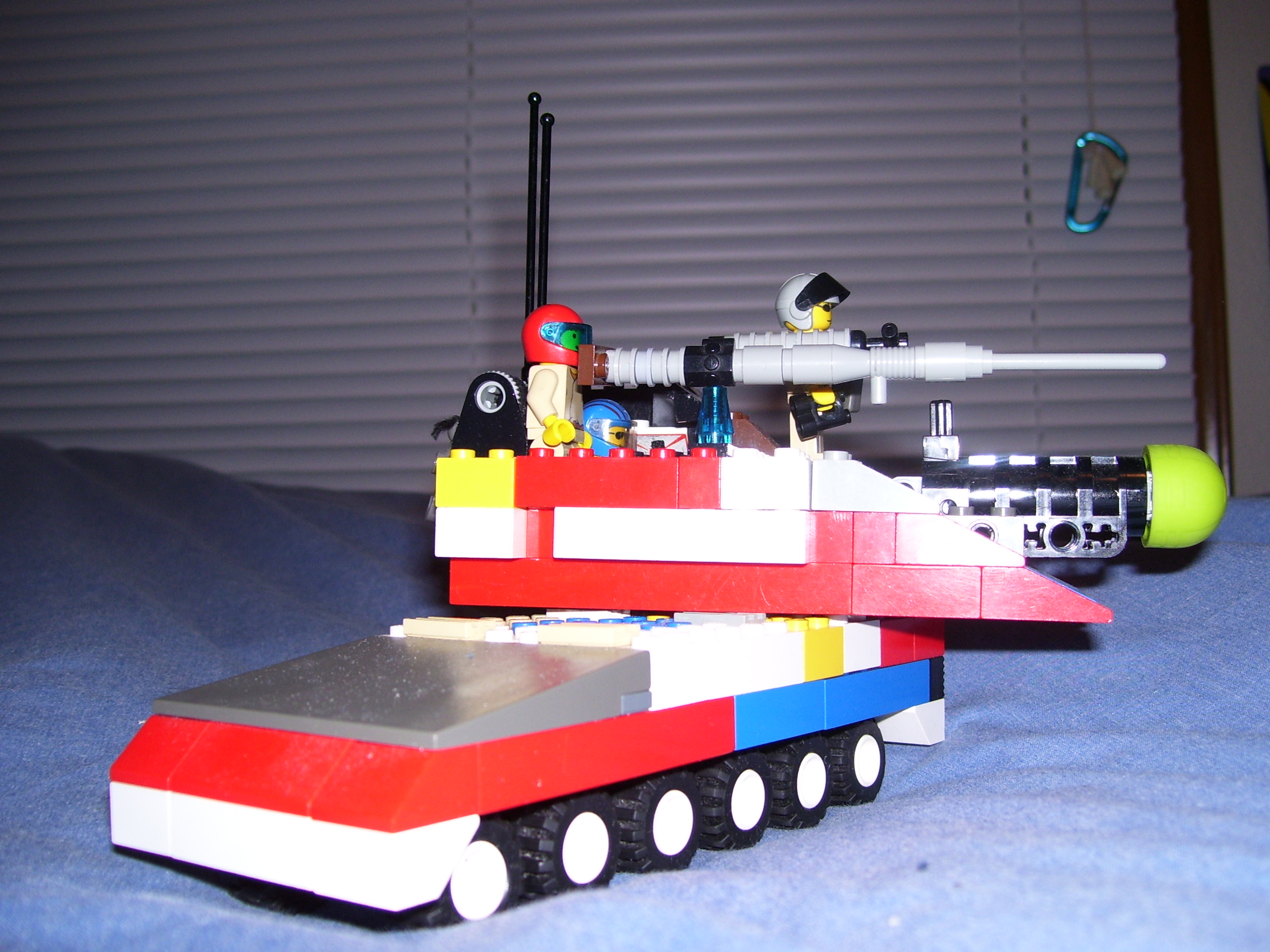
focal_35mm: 37
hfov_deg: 50.1
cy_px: 476
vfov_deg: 38.7
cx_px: 635
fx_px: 1357
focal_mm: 6
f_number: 2.7
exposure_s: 1/60
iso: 80
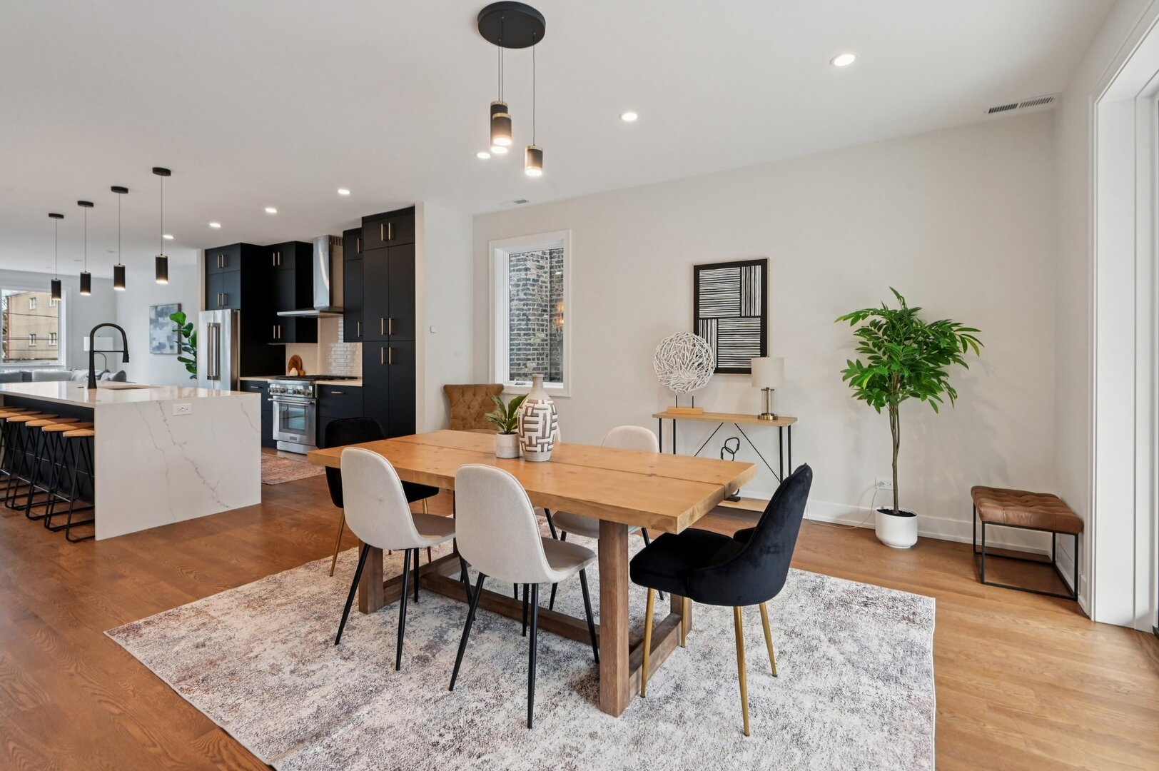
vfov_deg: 73.7
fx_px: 515
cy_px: 386
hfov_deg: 96.8
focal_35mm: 16
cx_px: 580
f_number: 13
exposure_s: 1/10
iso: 400
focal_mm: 16
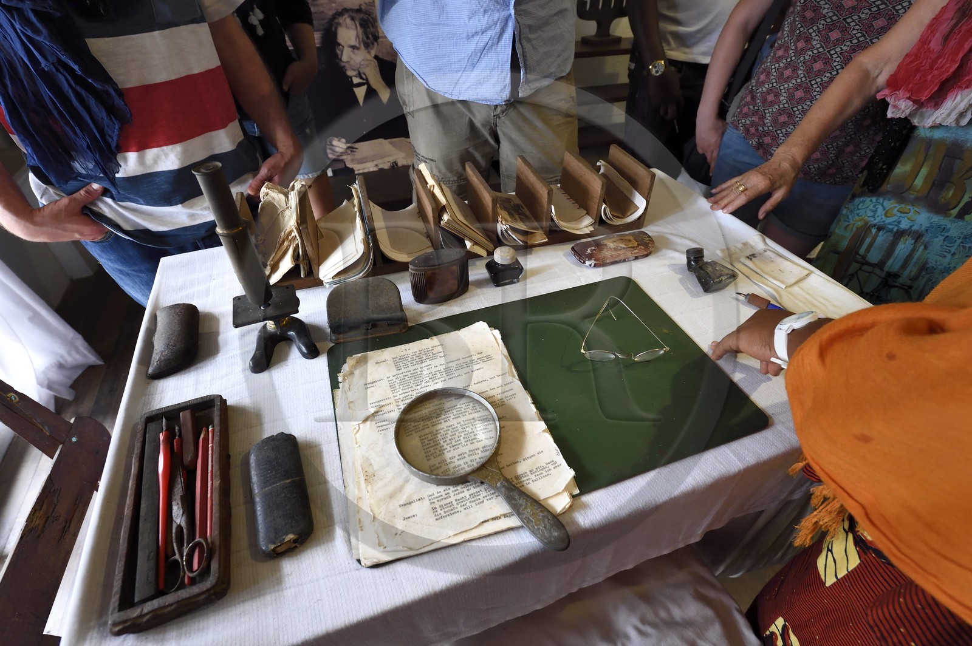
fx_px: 459
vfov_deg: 70.3
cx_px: 486
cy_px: 323
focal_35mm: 17
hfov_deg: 93.3
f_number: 6.3
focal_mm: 17
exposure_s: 1/25
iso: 3200
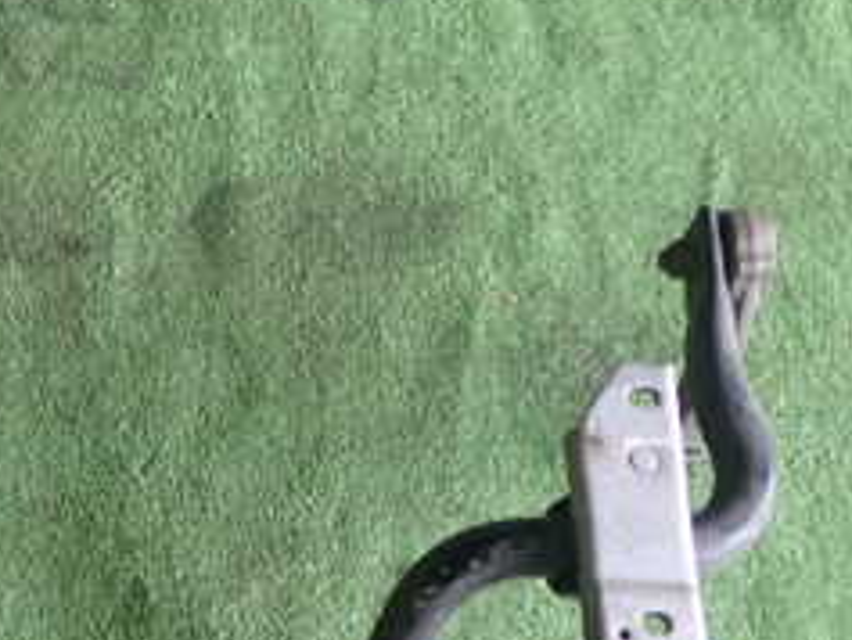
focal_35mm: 76
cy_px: 467
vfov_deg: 19.3
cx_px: -187
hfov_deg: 23.3
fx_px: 1872
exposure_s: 1/30
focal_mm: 5.4
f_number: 2.3
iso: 200
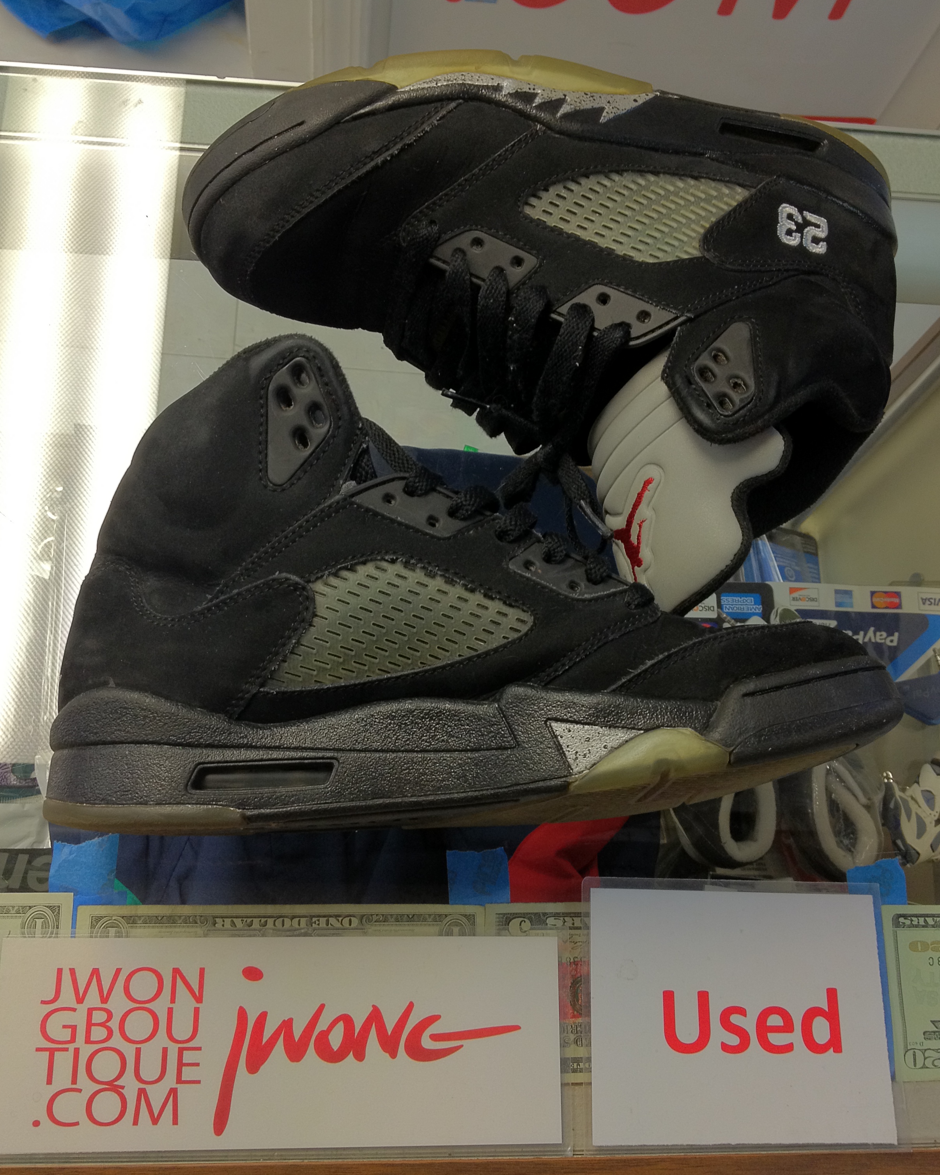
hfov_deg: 40.1
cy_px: 597
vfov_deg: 49.1
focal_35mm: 37
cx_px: 471
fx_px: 1287
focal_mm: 4.28
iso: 160
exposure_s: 1/20
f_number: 2.4
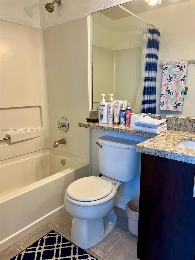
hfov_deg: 53.1
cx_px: 98
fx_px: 195
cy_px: 130
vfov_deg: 67.3
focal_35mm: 26
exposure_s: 1/120
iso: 80
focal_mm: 5.7
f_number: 1.5
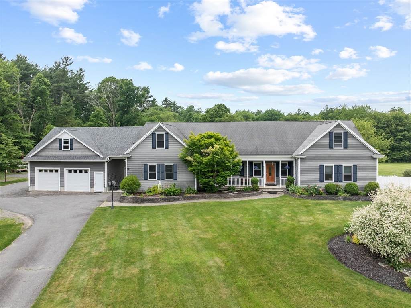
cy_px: 154
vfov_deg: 56.8
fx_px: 285
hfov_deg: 71.6
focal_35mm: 24
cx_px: 206
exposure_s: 1/1600
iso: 130
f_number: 2.8
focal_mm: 12.29
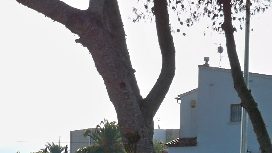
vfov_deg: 10.6
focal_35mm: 107
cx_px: -67
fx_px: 772
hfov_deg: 18.7
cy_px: 281
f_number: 4.7
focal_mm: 6.3
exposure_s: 1/400
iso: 64
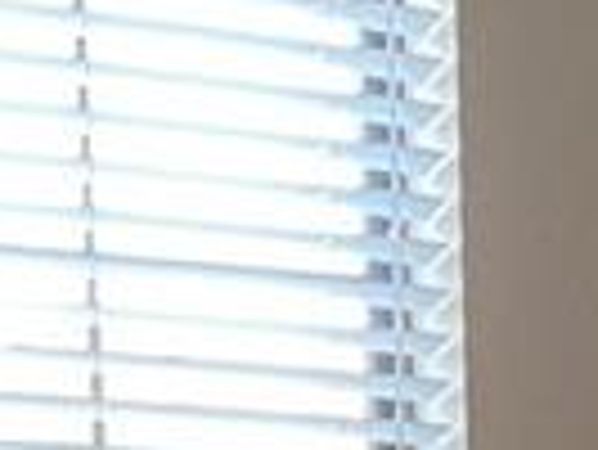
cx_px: 1362
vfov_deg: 5.6
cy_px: 1683
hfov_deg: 7.9
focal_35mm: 235
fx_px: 4063
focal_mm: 4.25
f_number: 1.8
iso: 125
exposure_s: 1/60
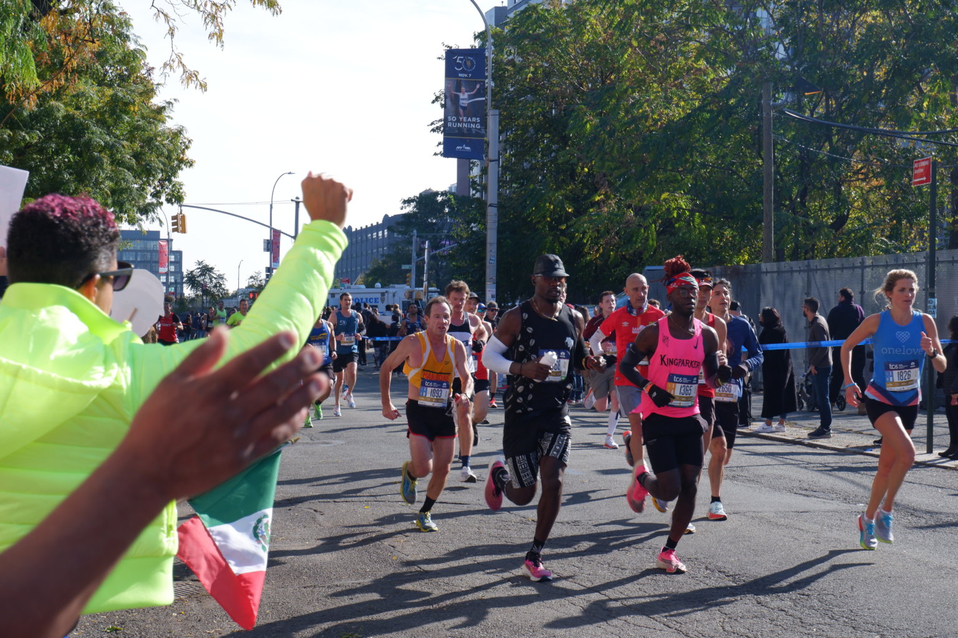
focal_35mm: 68
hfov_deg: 29.7
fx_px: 1809
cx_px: 479
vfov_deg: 20.0
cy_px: 319
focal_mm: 45
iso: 200
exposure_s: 1/280
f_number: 8
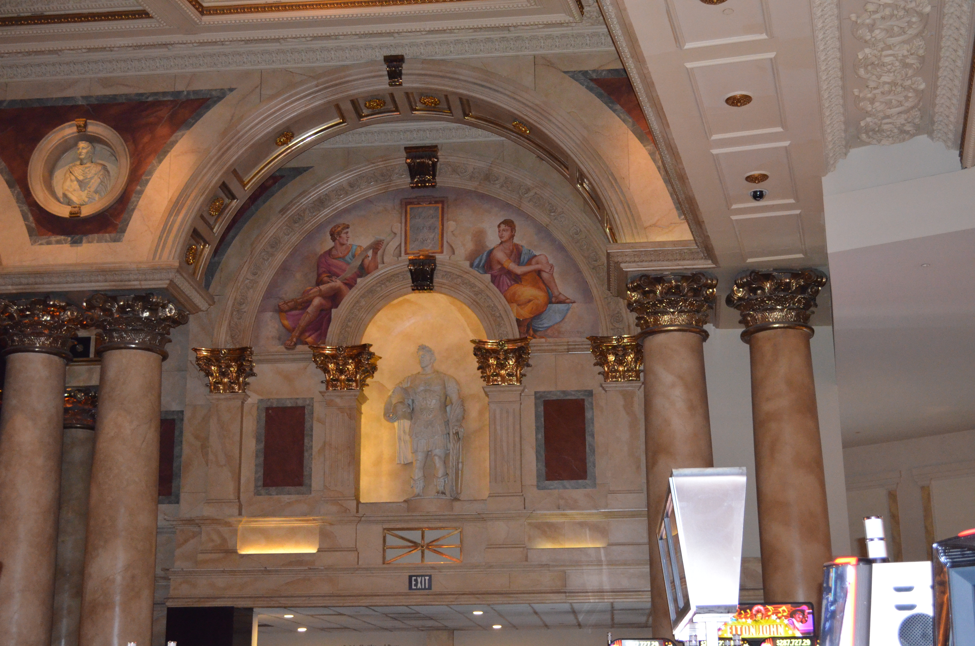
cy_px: 323
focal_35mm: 51
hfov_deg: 39.0
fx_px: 1378
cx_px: 488
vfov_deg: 26.4
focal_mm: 34
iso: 3200
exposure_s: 1/60
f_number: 5
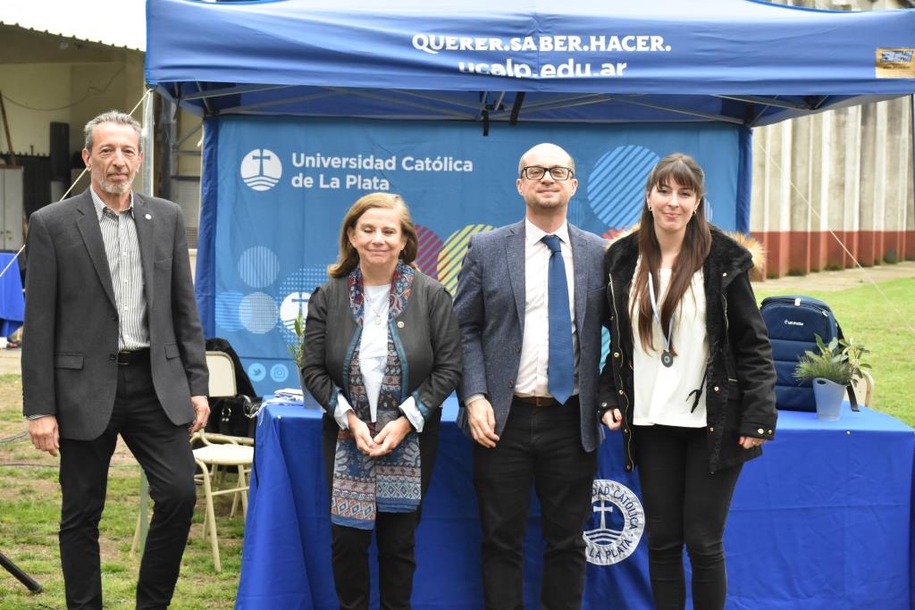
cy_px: 305
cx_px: 458
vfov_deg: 18.9
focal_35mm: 72
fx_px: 1830
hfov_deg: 28.1
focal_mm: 48
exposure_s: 1/250
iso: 2000
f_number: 8
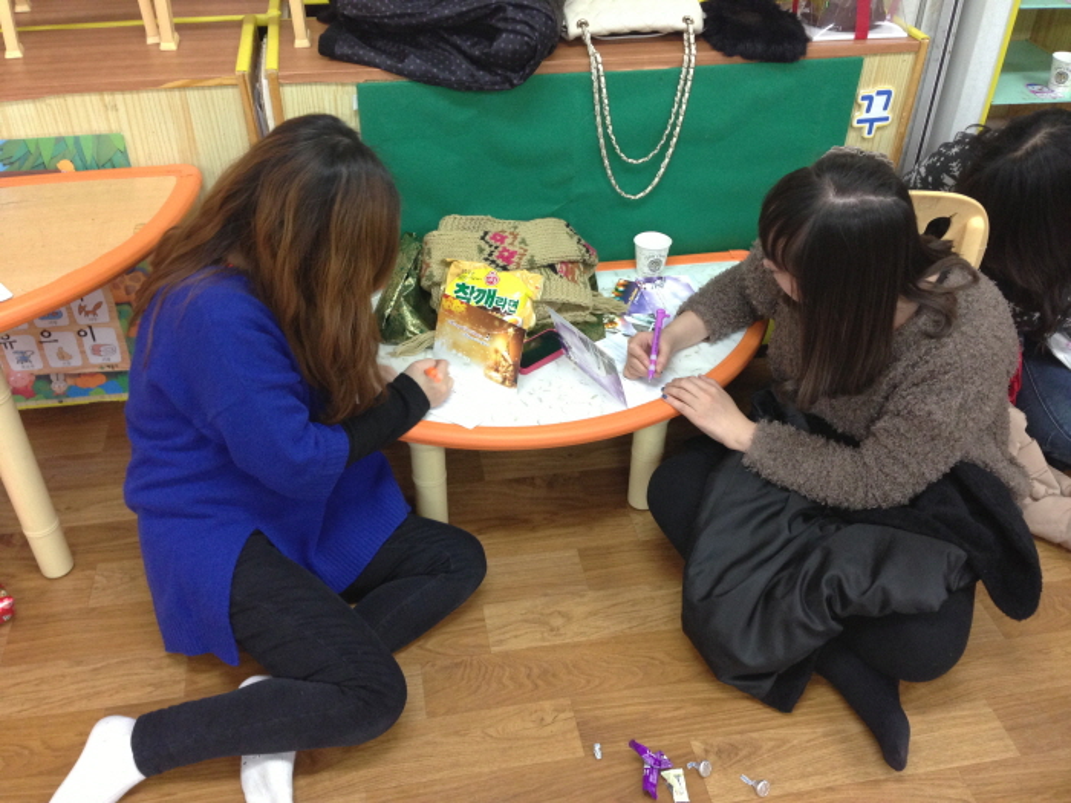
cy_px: 402
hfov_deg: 55.4
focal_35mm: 33
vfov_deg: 42.9
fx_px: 1021
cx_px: 536
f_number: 2.4
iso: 200
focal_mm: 4.13
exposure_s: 1/20
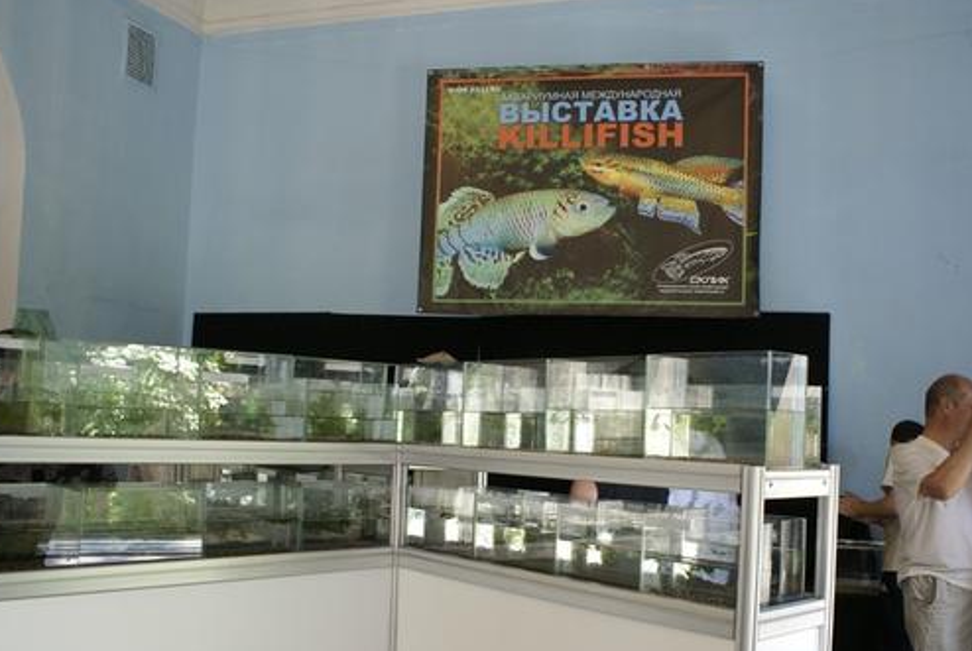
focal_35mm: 35
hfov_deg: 54.1
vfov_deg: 37.7
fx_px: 946
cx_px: 569
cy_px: 406
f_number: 4
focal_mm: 18
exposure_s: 1/40
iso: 400
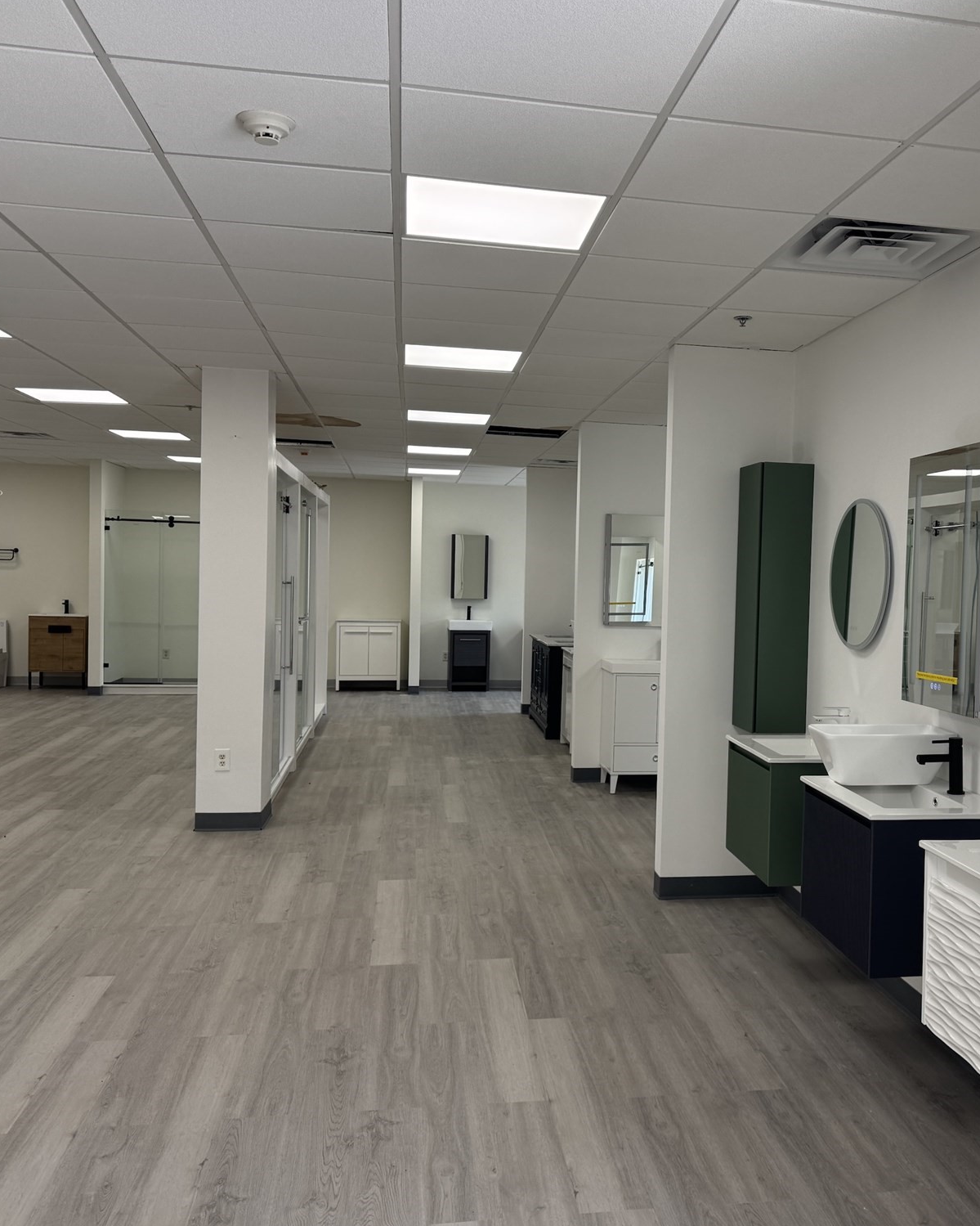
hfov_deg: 45.1
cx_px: 648
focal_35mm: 32
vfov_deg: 55.7
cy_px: 613
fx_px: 1160
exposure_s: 1/278
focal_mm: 6.76
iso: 80
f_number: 1.78
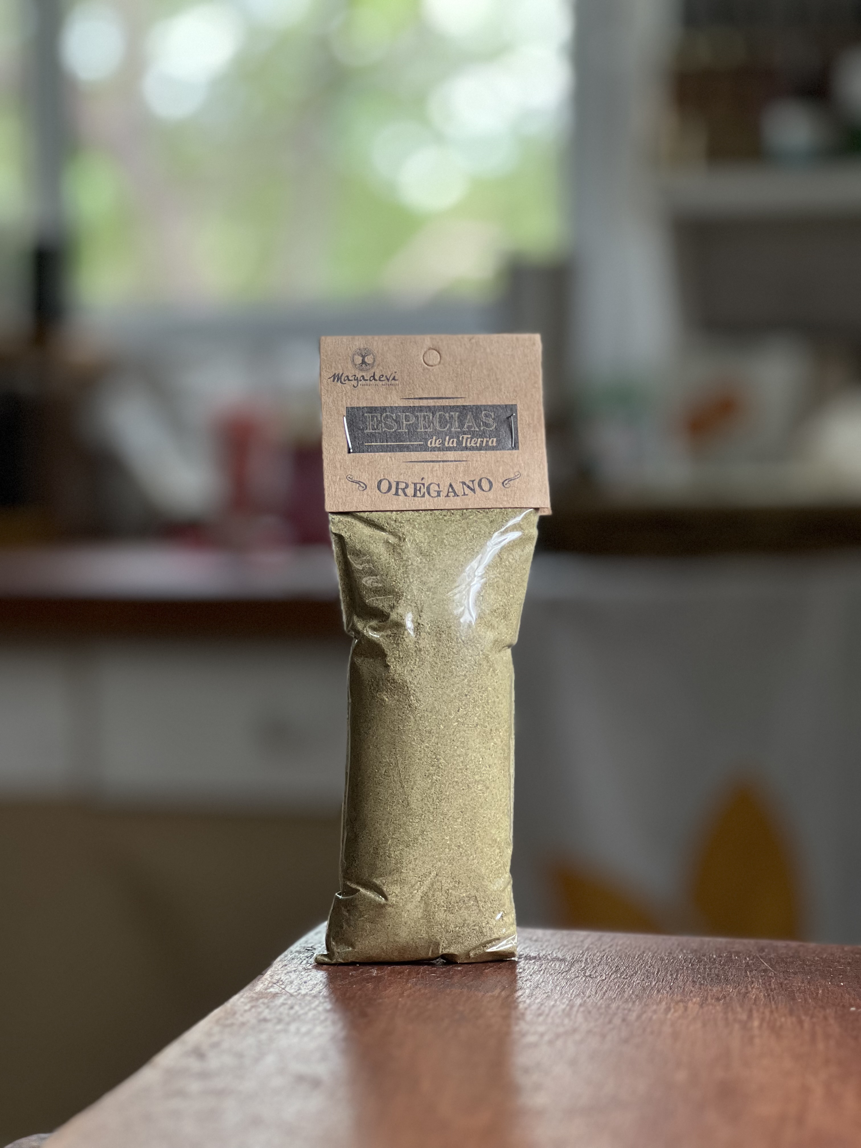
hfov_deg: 19.1
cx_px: 430
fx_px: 2554
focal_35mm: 77
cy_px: 574
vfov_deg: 25.3
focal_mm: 9
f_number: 2.8
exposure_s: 1/121
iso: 250
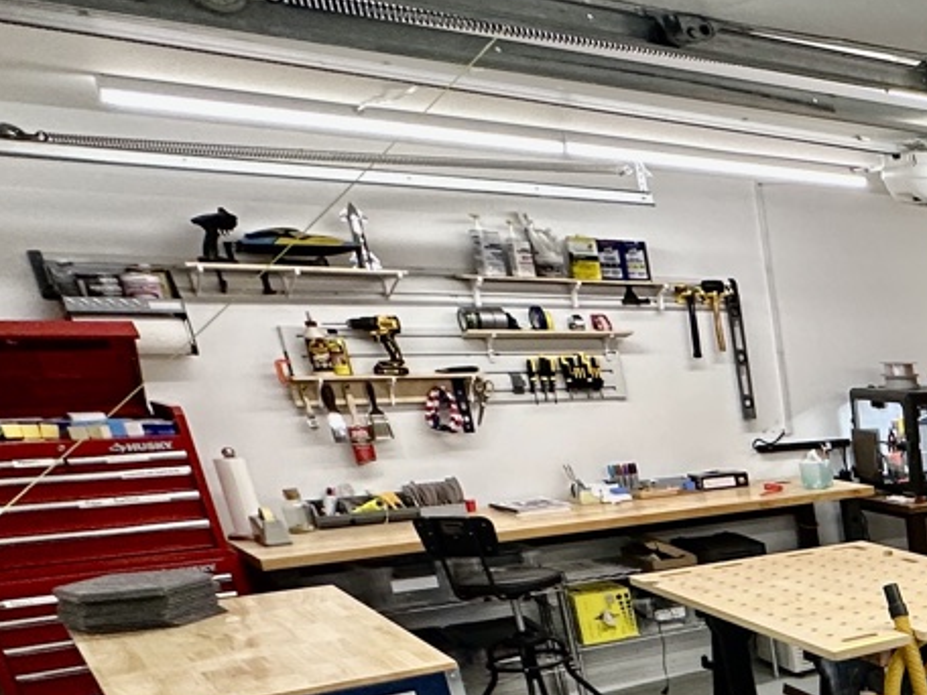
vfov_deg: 30.4
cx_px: 1303
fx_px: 1152
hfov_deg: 30.4
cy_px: 746
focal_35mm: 43
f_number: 2.2
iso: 250
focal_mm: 2.22
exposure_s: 1/120
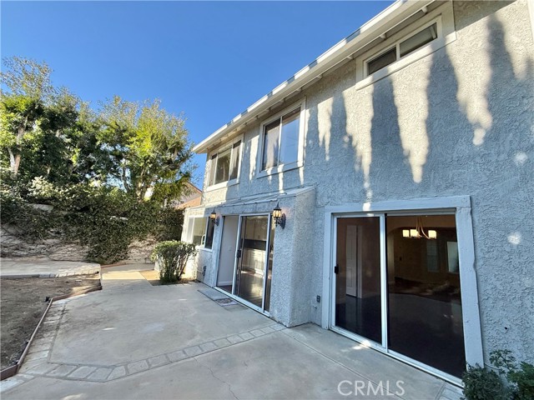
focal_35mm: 14
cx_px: 267
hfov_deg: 102.1
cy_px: 200
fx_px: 216
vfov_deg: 85.7
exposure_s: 1/686
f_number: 2.2
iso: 64
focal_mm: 2.22
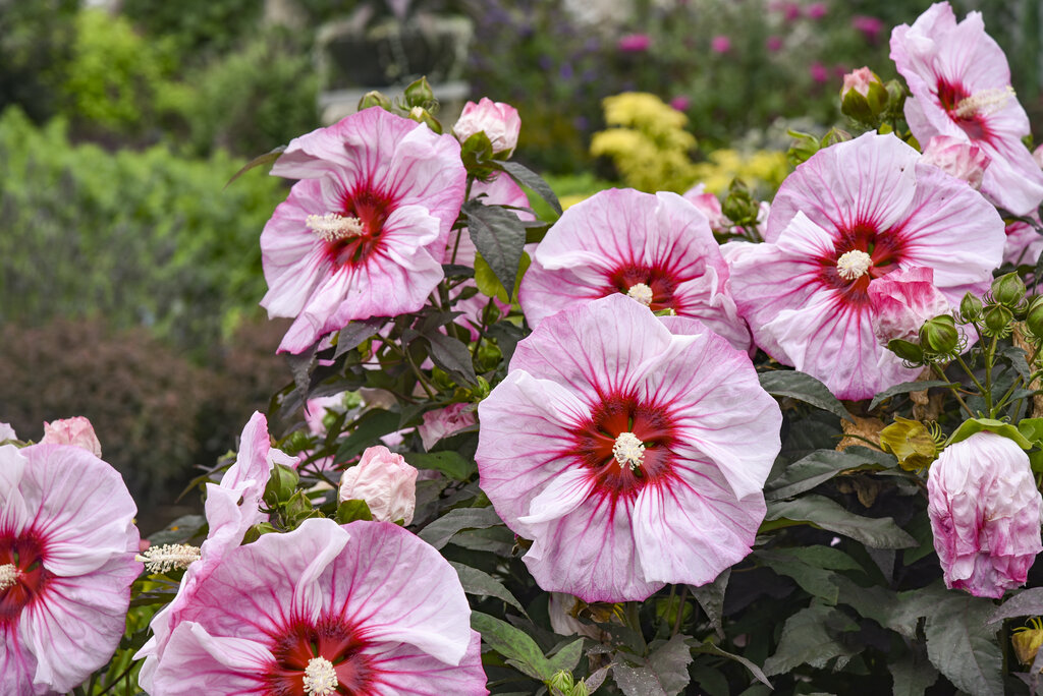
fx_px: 3044
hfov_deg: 19.4
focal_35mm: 105
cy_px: 348
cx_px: 522
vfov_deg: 13.1
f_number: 9
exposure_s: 1/320
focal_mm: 105
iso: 200
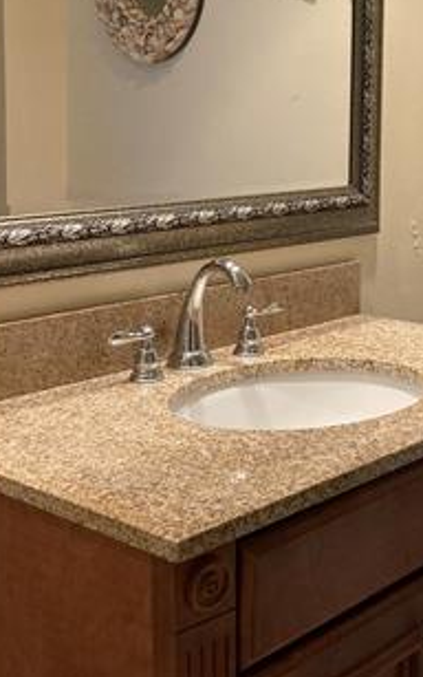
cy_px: 258
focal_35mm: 58
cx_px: 361
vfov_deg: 34.9
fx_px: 1069
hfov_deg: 22.0
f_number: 1.8
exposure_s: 1/60
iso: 160
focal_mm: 3.99
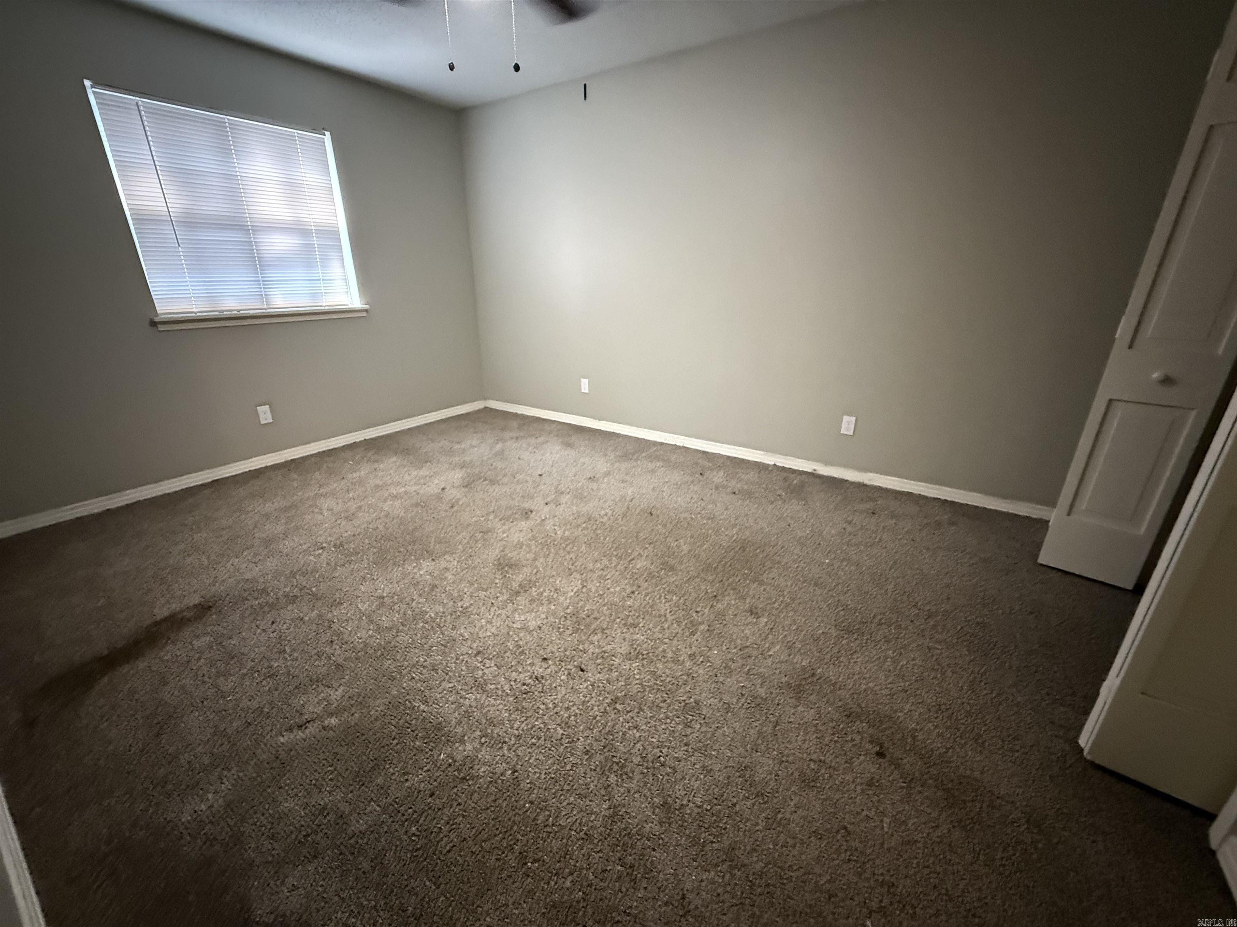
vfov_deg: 85.7
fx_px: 500
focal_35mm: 14
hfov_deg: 102.1
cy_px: 464
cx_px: 618
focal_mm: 2.22
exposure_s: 1/40
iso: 1250
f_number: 2.2
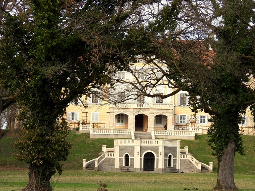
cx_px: 134
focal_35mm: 138
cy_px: 105
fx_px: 1016
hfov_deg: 14.3
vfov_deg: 10.7
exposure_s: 1/250
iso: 100
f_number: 4
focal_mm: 20.5
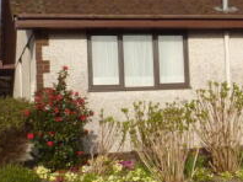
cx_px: 305
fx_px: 764
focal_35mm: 109
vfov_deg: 13.6
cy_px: 85
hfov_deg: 17.1
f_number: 6.3
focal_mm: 6.1
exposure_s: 1/1600
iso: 400
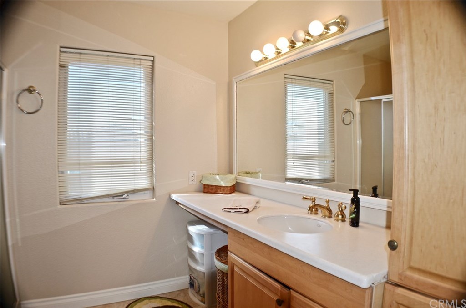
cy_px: 154
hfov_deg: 62.0
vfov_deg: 43.4
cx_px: 233
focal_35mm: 30
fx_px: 387
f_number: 3.8
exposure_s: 1/60
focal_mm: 20
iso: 125
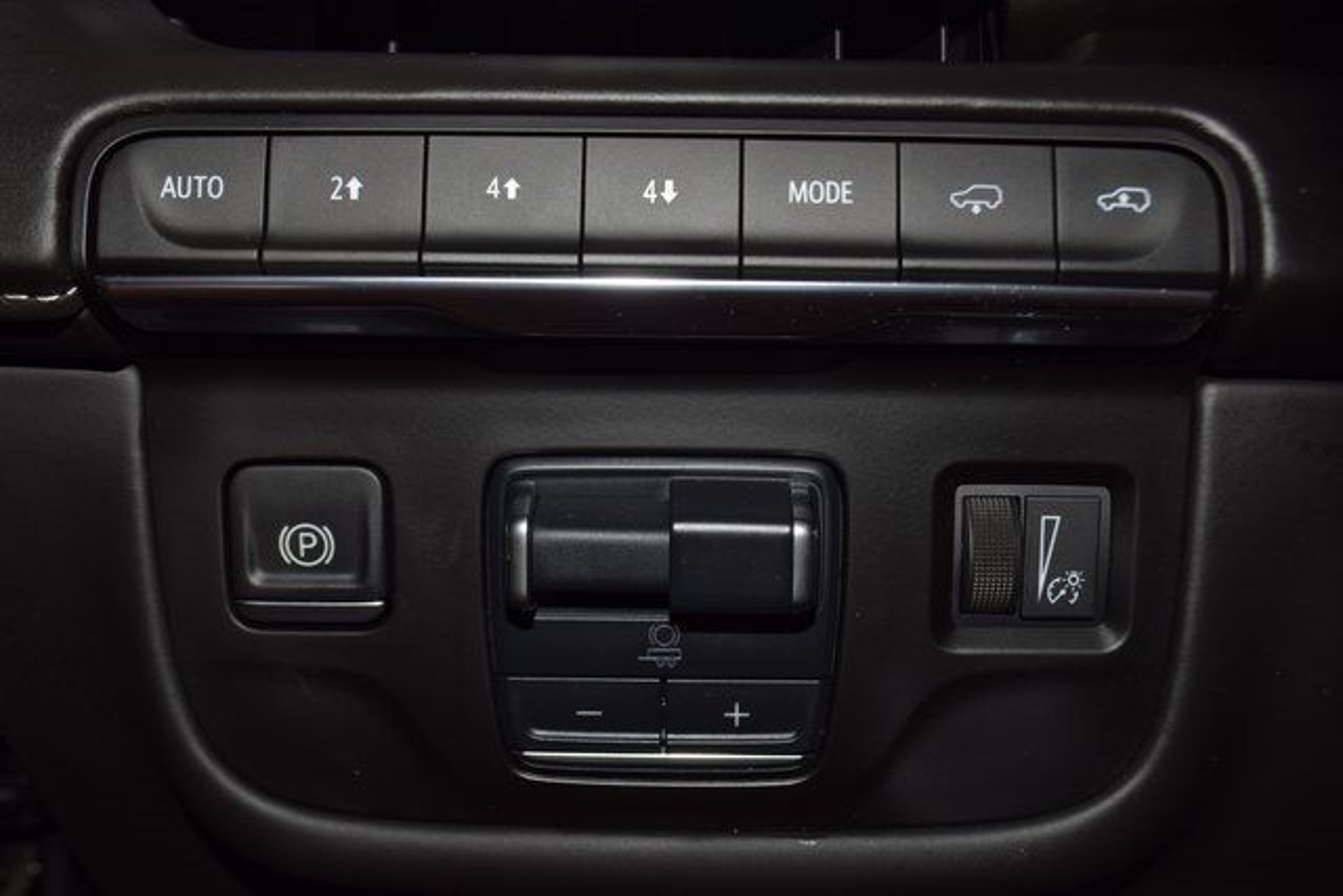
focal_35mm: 39
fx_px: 1455
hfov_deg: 49.5
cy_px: 448
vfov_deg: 34.2
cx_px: 672
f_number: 8
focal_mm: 26
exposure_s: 1/60
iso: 100
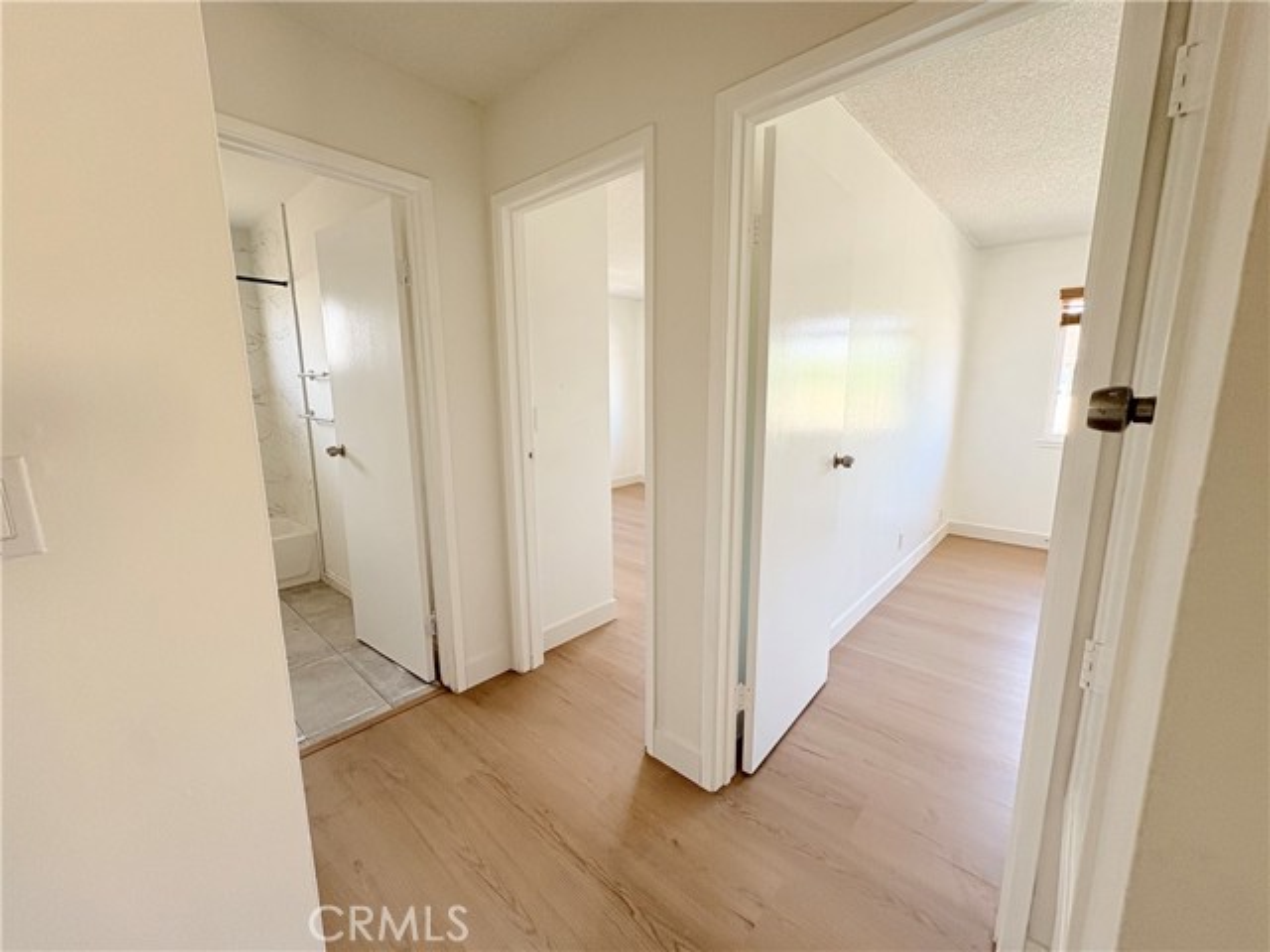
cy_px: 476
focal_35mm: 14
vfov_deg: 85.7
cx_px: 635
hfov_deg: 102.1
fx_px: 514
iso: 100
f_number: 2.2
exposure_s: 1/99
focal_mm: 2.22
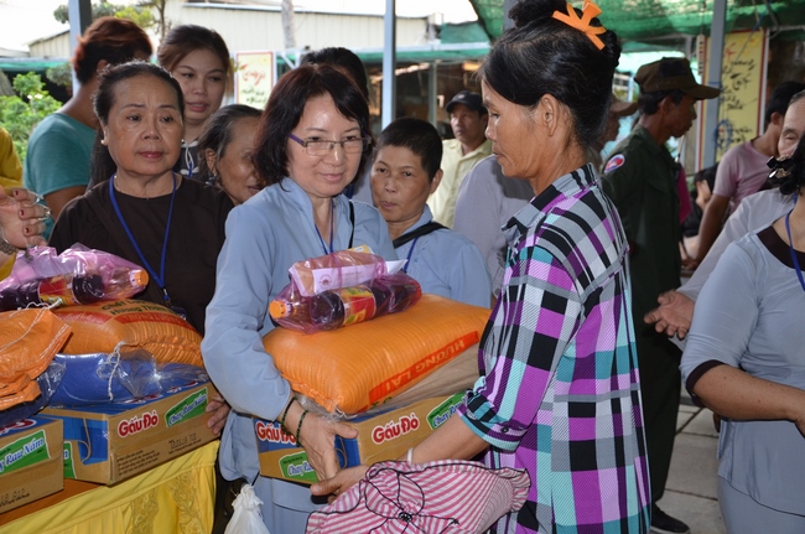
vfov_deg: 29.8
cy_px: 267
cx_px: 402
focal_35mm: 45
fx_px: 1005
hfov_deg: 43.7
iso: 640
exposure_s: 1/60
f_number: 4.5
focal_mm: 30
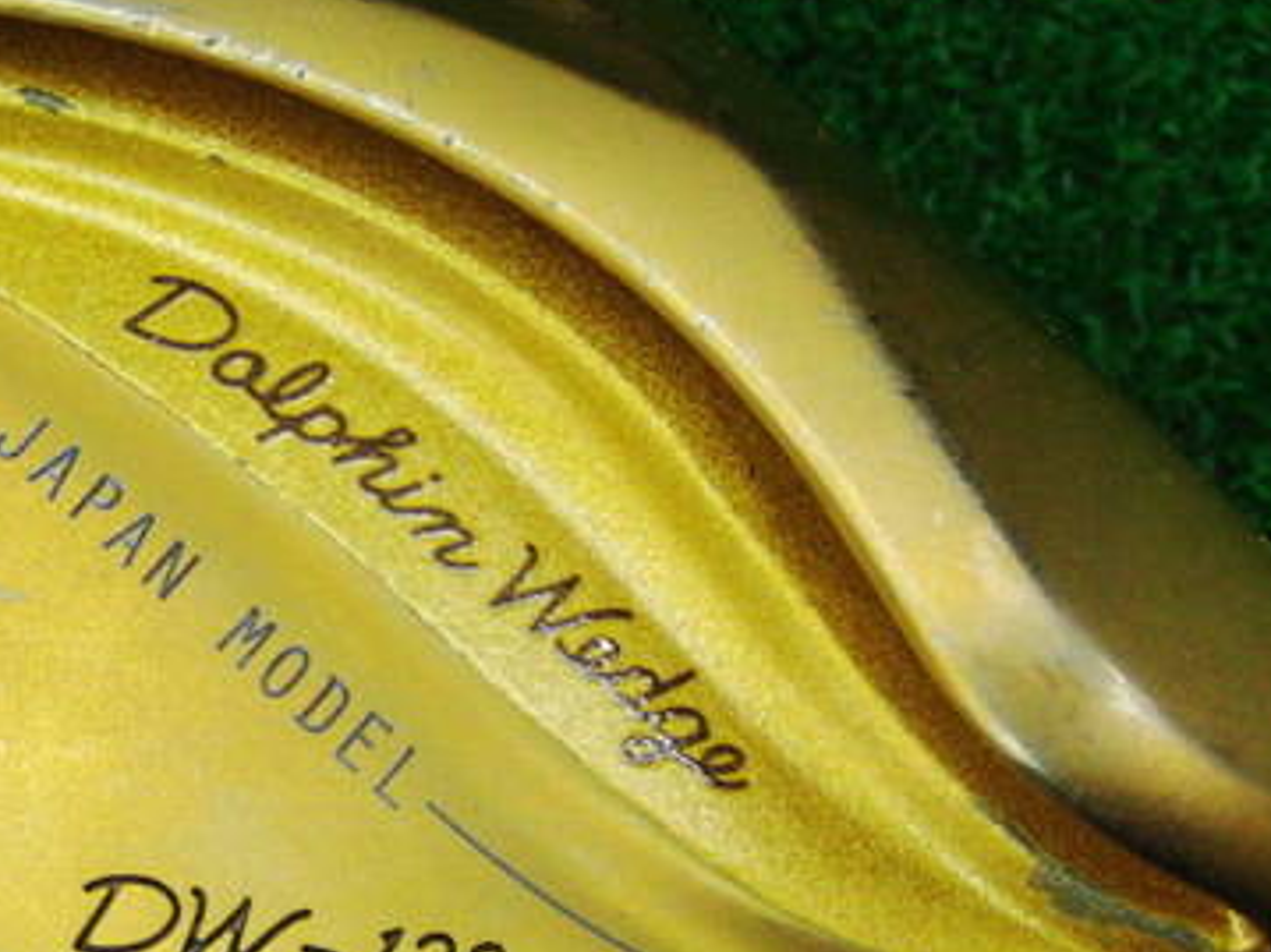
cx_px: 365
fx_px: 2423
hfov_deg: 29.1
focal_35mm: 66
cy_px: 513
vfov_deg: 22.2
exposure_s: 1/80
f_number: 3.6
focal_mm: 6.42
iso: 320
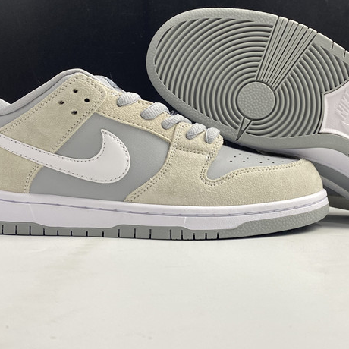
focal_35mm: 50
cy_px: 125
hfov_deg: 33.8
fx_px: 570
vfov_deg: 33.8
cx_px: 223
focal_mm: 4.25
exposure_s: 1/100
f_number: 1.8
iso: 64
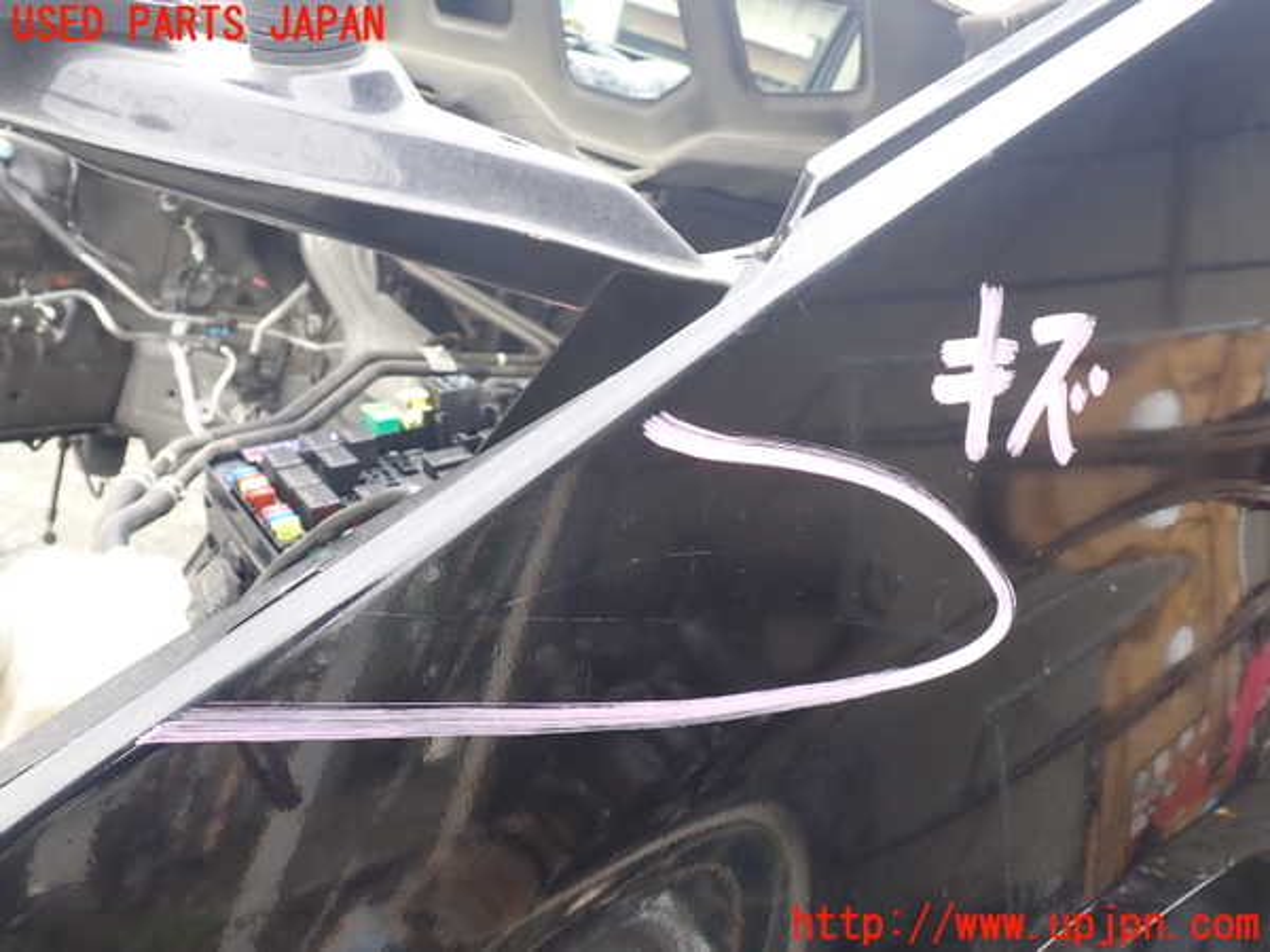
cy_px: 476
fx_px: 1101
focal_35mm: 30
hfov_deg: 60.0
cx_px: 635
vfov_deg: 46.8
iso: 100
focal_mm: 5.4
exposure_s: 1/60
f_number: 3.2
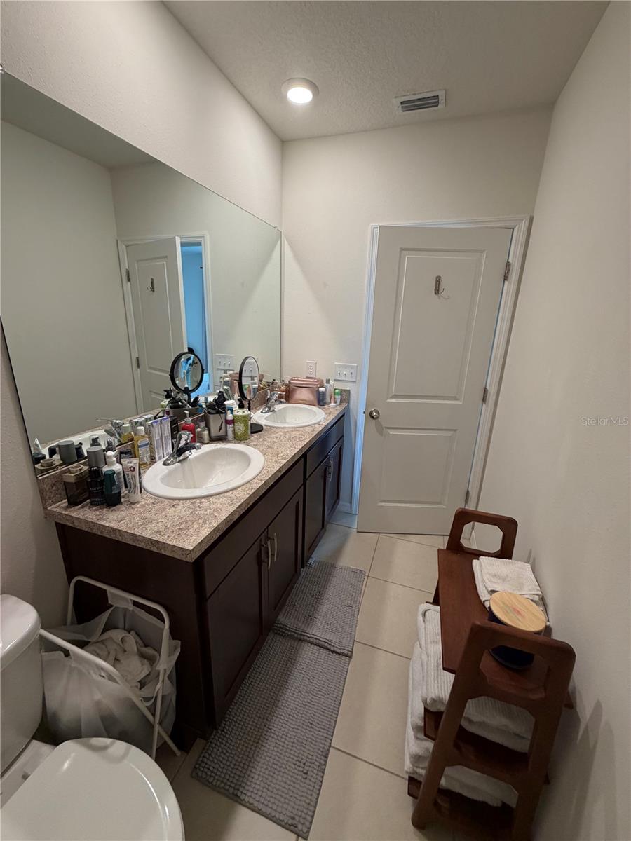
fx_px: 340
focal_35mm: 14
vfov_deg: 102.1
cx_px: 316
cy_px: 420
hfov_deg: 85.7
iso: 250
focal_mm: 2.22
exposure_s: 1/120
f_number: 2.2
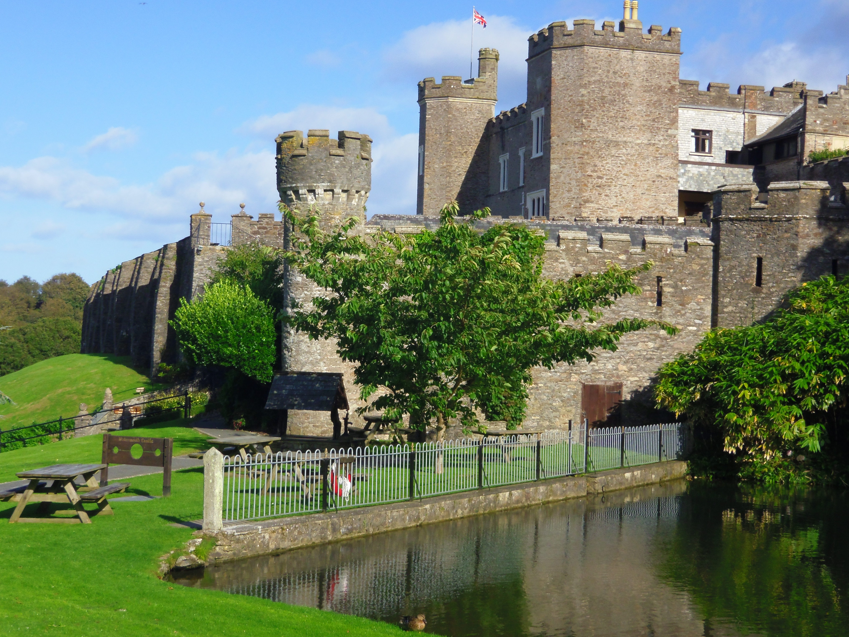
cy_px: 306
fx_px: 1471
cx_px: 434
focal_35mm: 60
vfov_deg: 24.4
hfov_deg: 32.2
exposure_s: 1/60
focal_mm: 10.5
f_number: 13.2
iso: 100
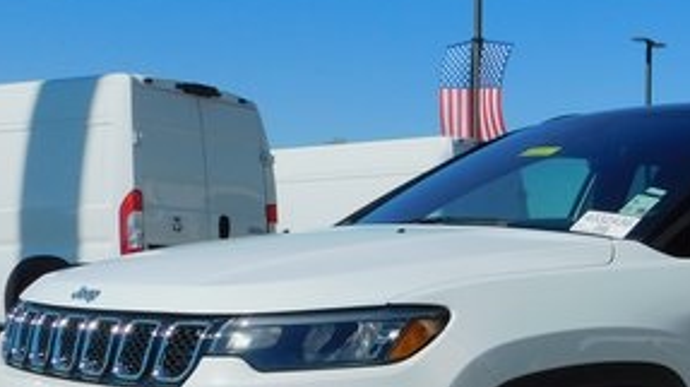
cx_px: 603
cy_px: 425
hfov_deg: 28.0
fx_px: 1335
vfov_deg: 16.0
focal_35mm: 73
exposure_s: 1/800
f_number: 6.4
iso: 125
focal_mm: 5.3
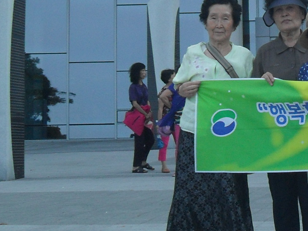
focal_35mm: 112
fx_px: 997
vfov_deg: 13.1
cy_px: 8
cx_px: 423
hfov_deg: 16.4
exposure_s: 1/60
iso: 100
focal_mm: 6.2
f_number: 8.9
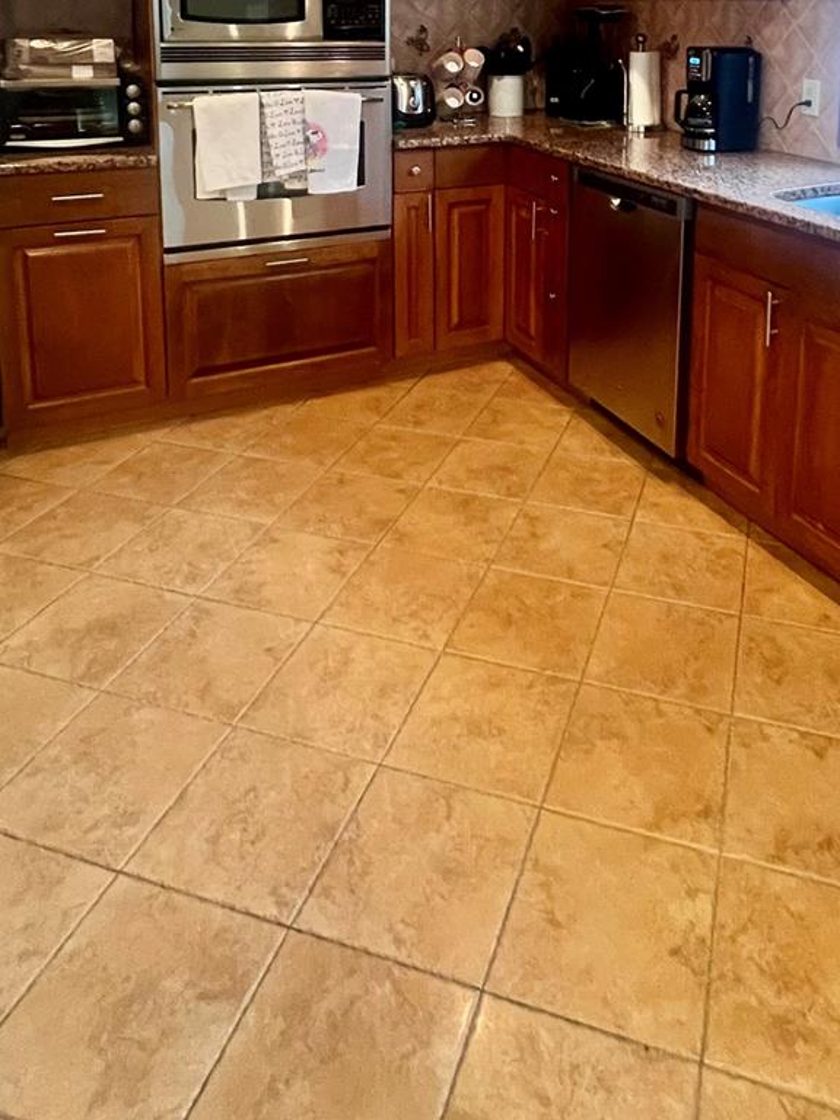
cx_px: 537
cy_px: 140
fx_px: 841
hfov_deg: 52.4
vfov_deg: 58.8
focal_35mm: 26
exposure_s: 1/60
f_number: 1.8
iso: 640
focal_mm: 1.57
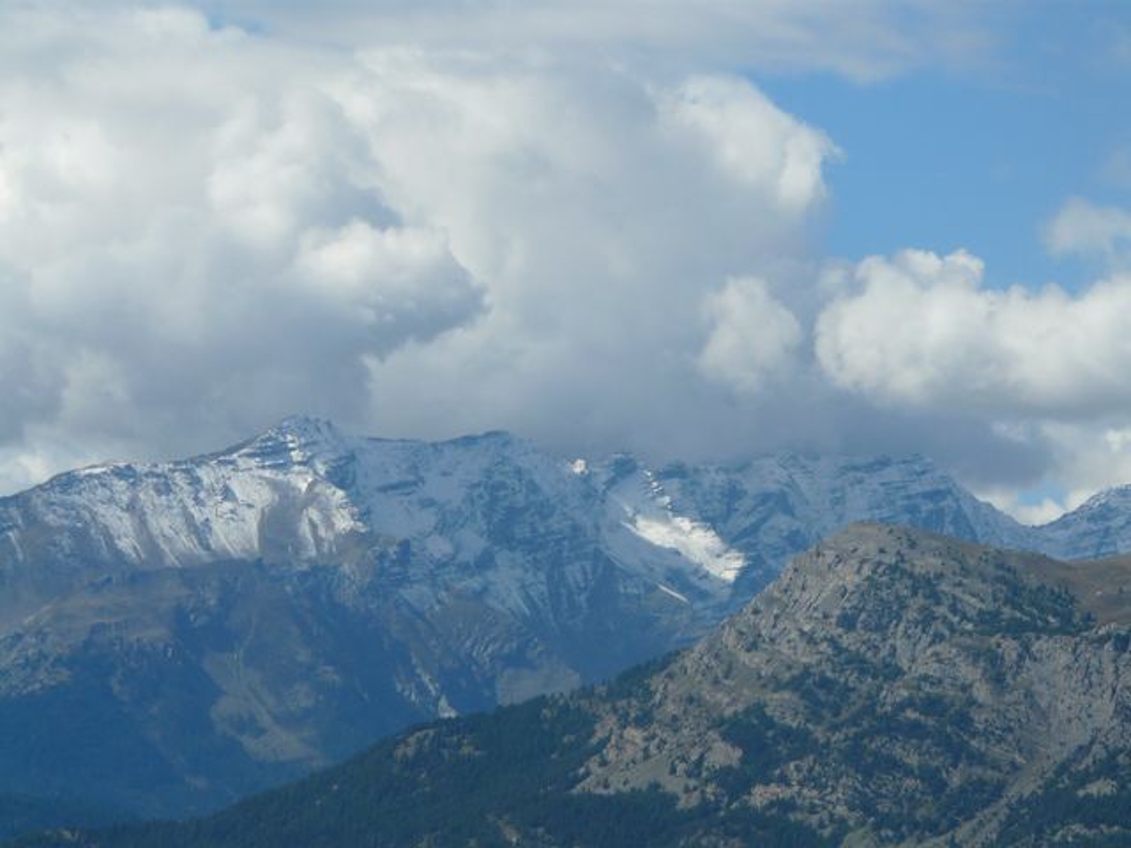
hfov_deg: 8.0
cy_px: 424
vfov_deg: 6.0
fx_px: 8103
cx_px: 566
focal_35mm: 248
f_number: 8
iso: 100
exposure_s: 1/400
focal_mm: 40.8
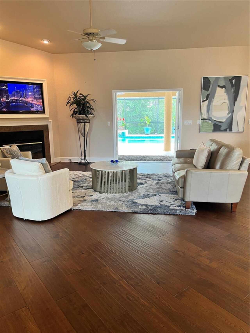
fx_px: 250
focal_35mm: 26
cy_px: 166
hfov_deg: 53.1
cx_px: 125
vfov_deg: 67.3
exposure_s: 1/60
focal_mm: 5.1
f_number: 1.6
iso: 80
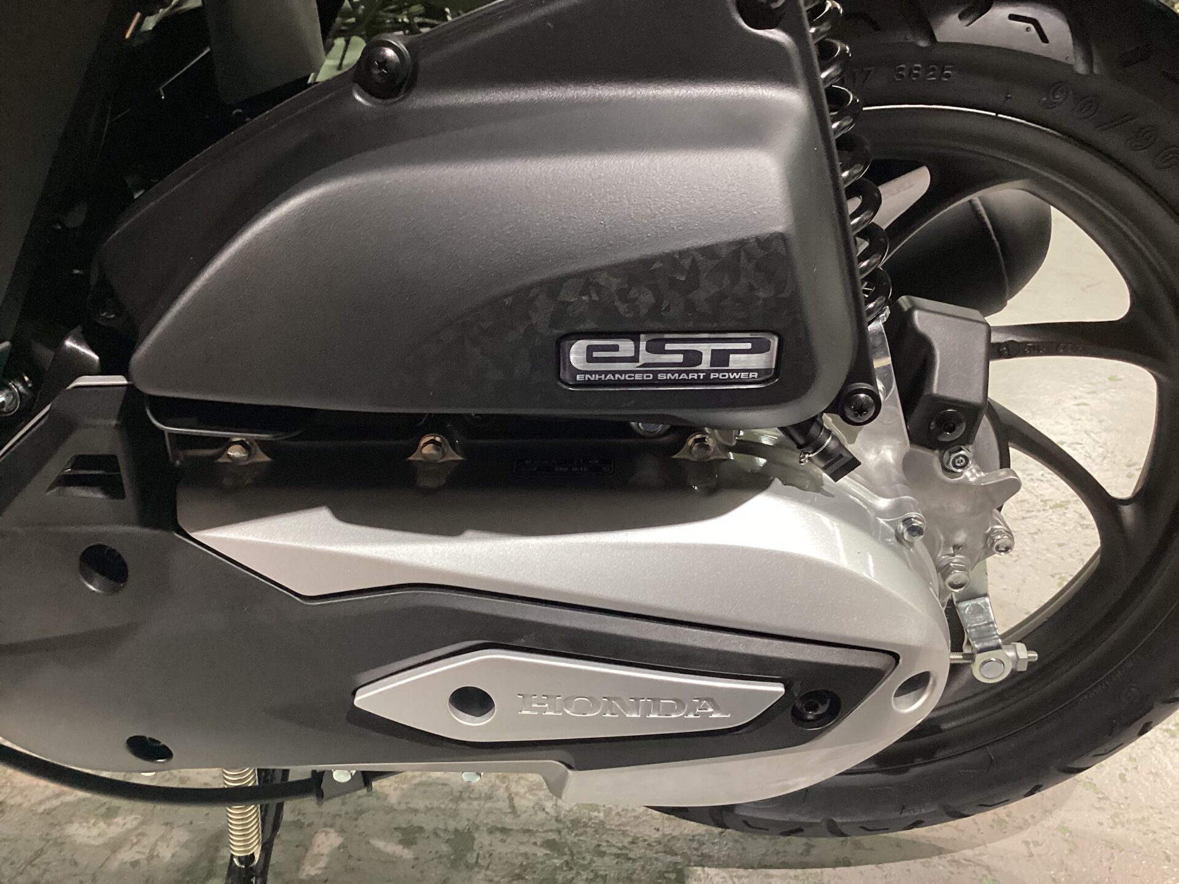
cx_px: 590
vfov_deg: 45.4
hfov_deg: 58.4
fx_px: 1056
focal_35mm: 31
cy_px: 442
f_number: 2.4
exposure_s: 1/60
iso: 250
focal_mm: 3.3
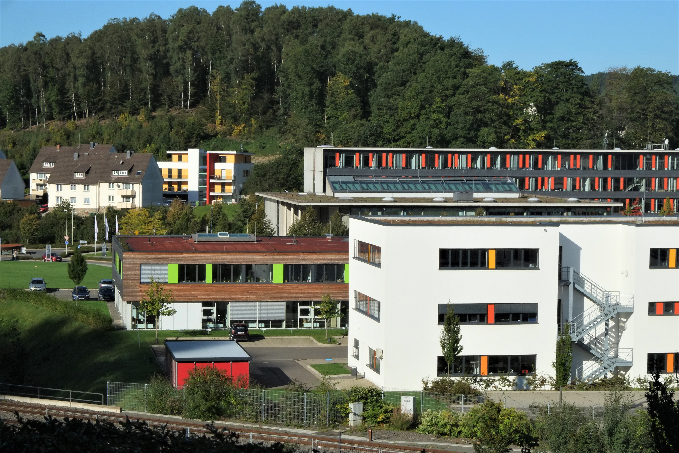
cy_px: 226
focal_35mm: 83
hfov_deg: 24.5
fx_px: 1565
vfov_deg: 16.5
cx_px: 340
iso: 1000
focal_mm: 55
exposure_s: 1/350
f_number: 22
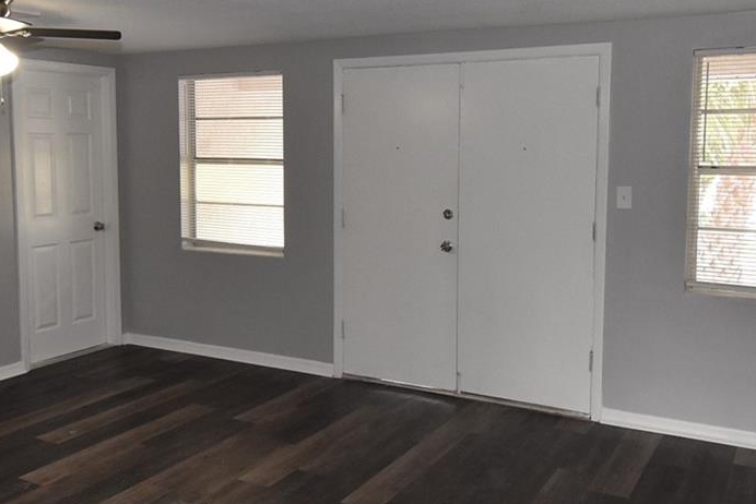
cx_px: 361
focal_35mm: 38
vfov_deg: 34.9
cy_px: 211
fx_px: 802
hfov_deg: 50.5
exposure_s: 1/125
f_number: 8
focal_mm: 11
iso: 1600
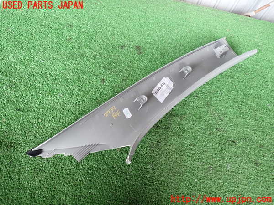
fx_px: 198
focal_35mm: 25
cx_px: 137
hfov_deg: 69.4
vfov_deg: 54.9
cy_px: 102
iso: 200
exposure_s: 1/60
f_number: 2
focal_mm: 4.5
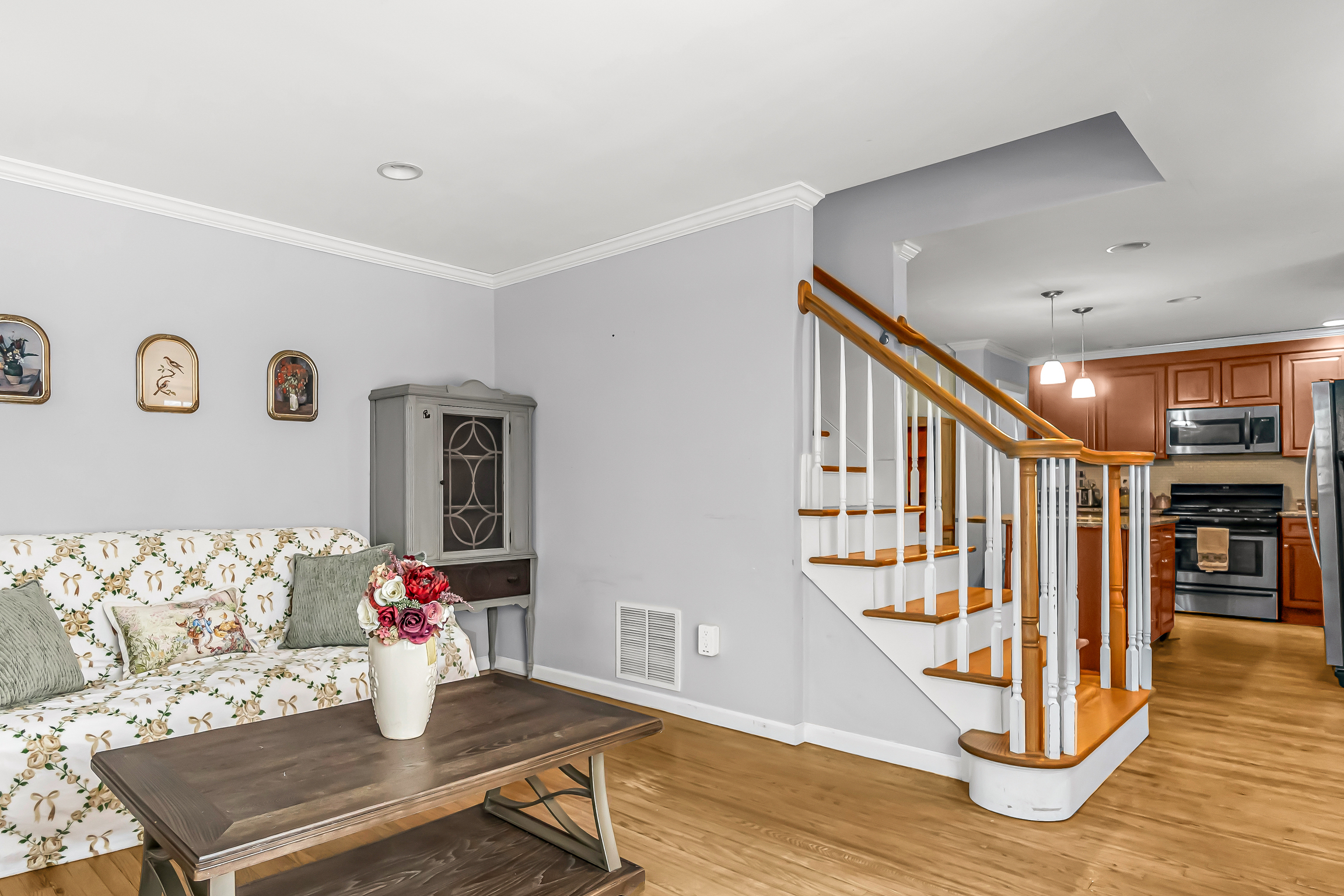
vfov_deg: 61.9
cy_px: 466
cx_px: 508
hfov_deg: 82.5
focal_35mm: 20
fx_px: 747
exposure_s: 1/30
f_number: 4.5
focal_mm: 10
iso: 800
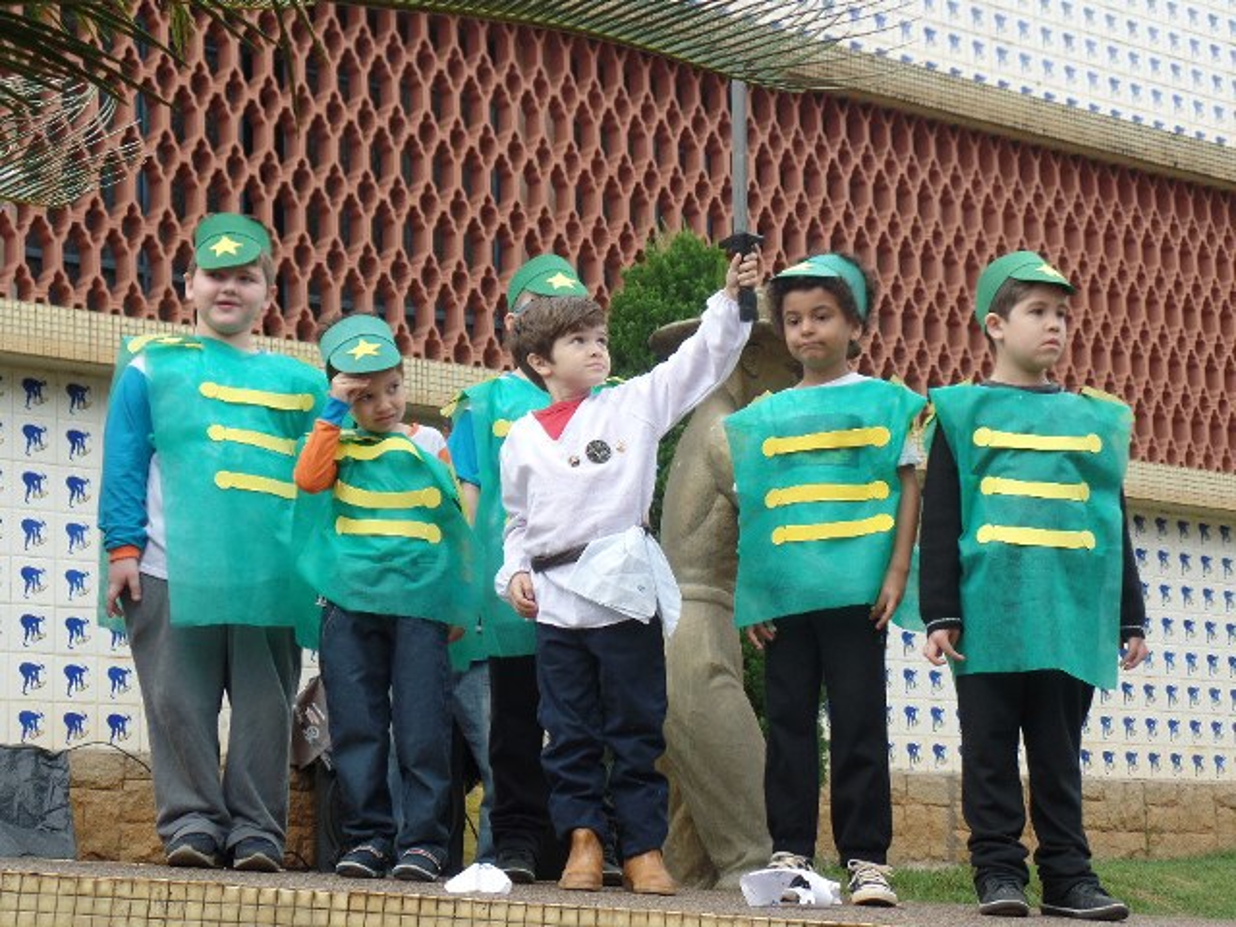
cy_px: 464
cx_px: 618
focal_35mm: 78
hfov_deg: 25.0
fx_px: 2785
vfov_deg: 18.9
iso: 80
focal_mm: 13.9
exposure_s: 1/180
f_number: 3.8
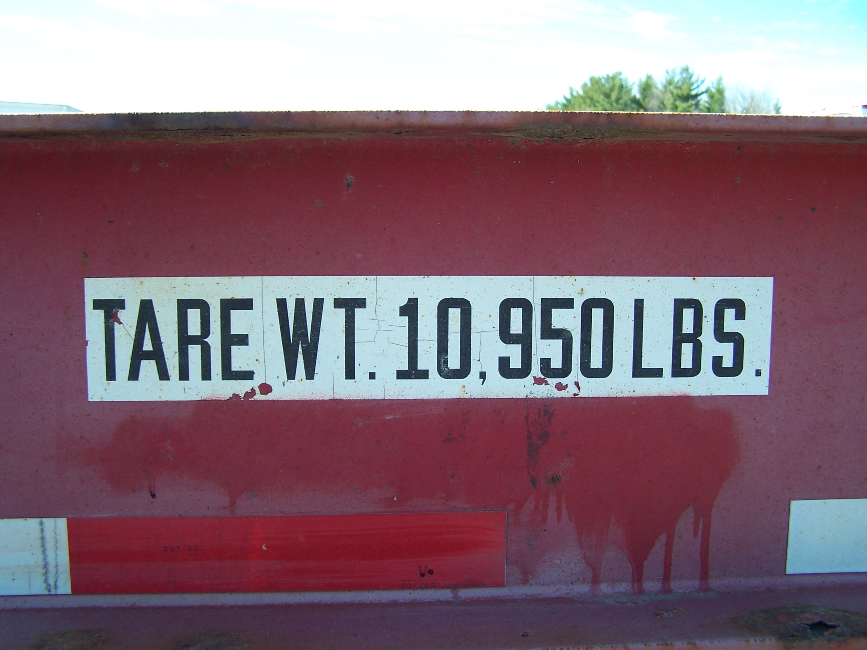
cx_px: 434
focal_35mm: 38
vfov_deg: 37.7
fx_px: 952
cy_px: 325
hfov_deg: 49.0
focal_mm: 6.3
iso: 80
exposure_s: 1/250
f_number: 2.8
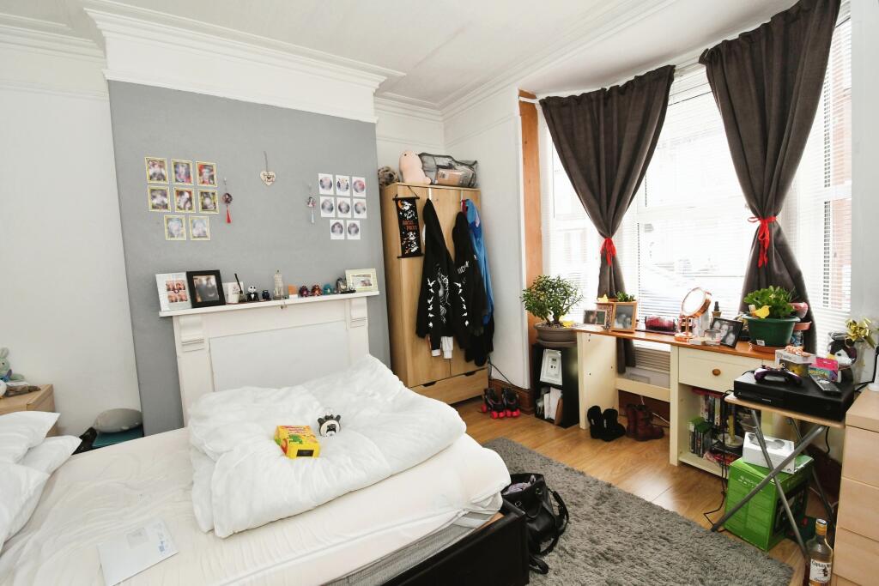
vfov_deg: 77.3
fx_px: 366
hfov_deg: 100.4
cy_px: 293
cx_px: 440
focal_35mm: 15
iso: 800
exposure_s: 1/60
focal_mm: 10
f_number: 7.1
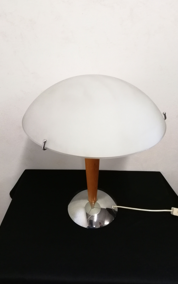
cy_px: 140
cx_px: 86
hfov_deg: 47.6
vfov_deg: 70.4
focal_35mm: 26
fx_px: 202
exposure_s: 1/50
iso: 100
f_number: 2.2
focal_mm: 2.38
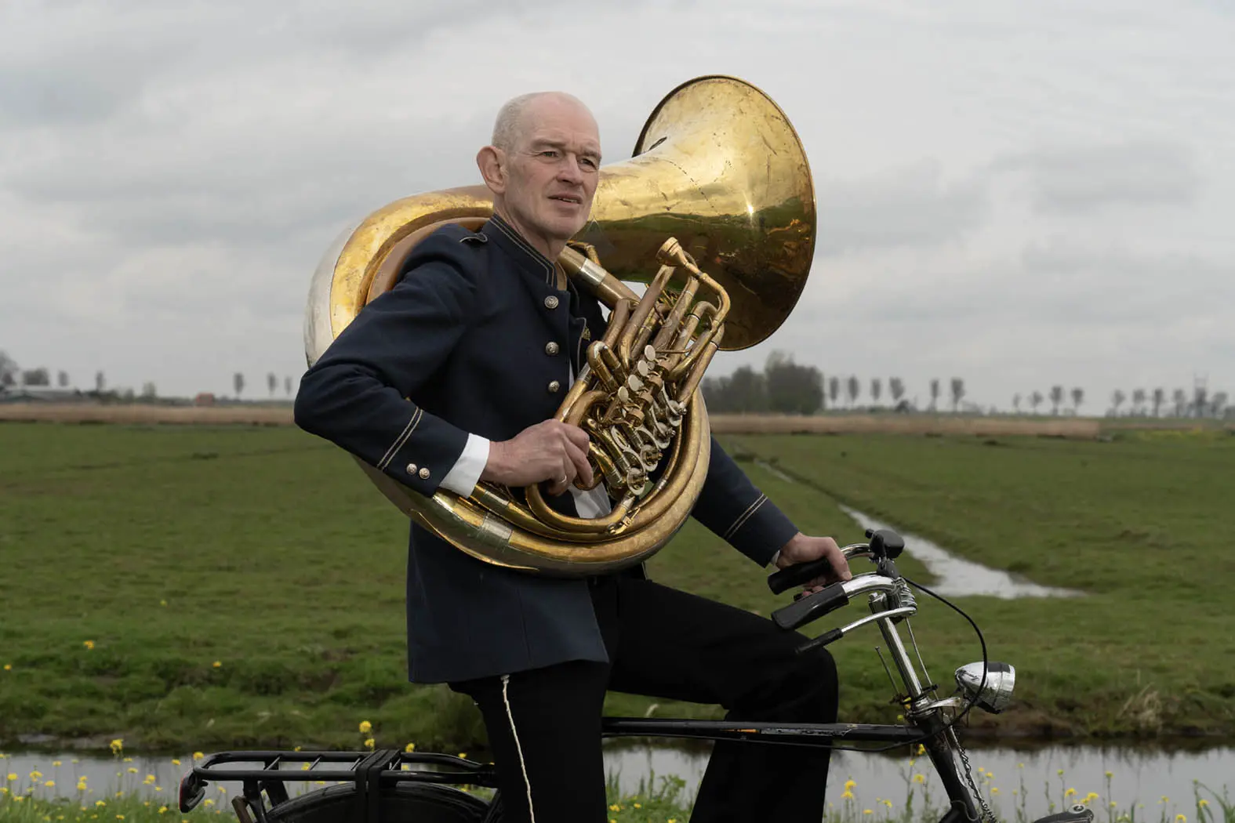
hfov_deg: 32.9
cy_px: 412
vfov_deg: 22.3
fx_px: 2092
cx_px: 618
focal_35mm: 61
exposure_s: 1/250
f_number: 7.1
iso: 64
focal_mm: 61
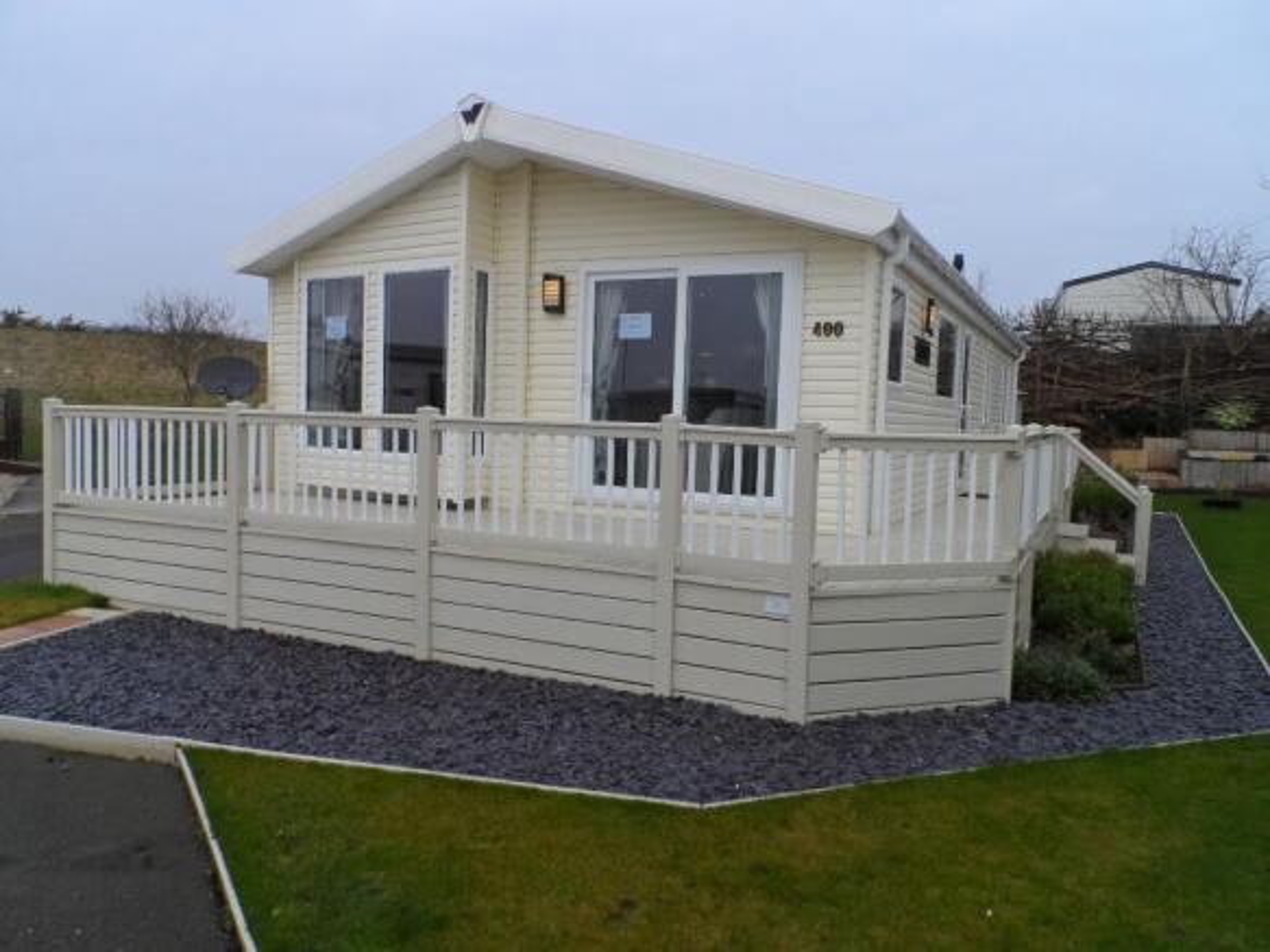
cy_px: 476
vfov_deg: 56.8
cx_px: 635
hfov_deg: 71.6
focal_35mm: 24
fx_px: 880
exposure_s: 1/350
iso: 80
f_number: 4.5
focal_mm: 4
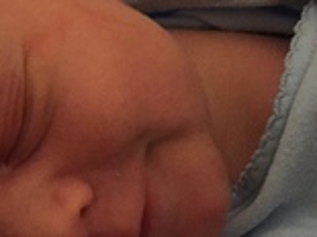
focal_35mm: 120
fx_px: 1098
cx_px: 149
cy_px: 74
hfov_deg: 16.4
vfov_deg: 12.3
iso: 160
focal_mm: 4.15
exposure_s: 1/4
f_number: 2.2
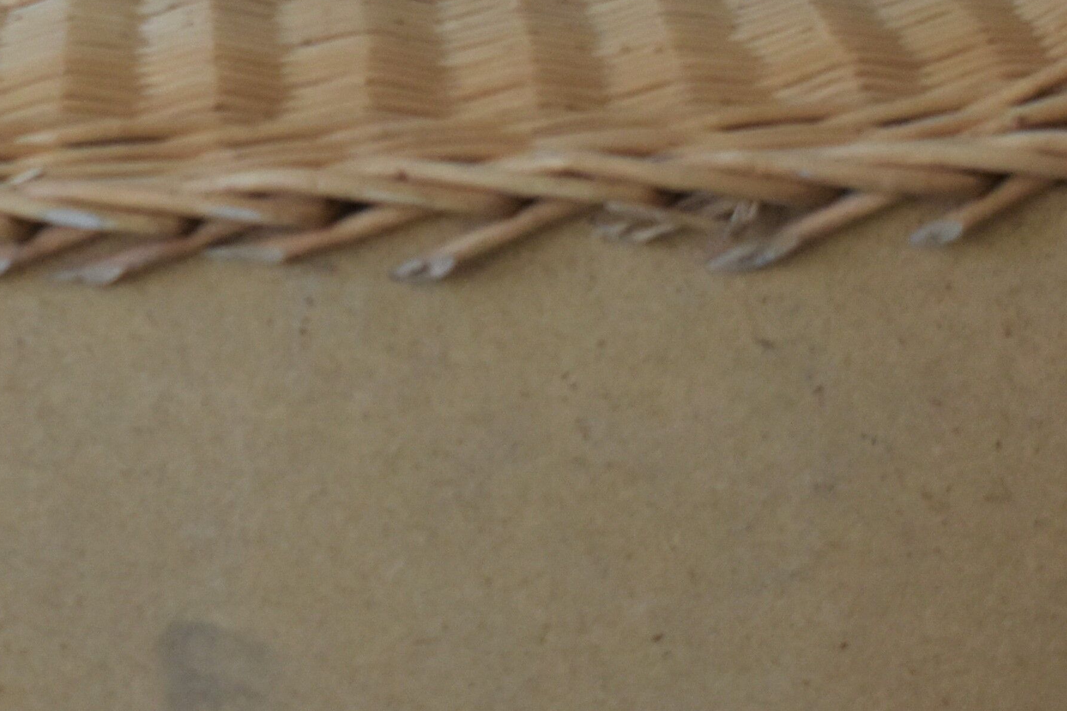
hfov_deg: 13.0
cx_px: 47
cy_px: 386
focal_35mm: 157
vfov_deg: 8.8
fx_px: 4643
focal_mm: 31
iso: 800
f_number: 4.2
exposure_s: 1/160
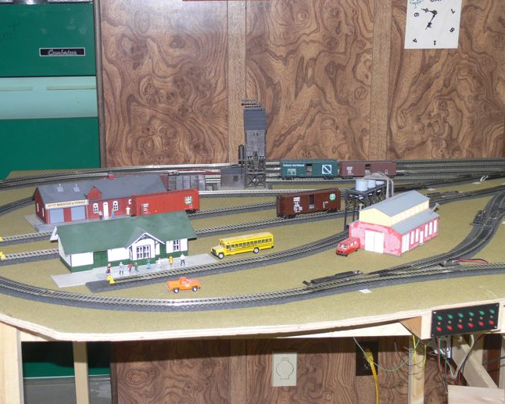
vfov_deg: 27.6
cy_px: 200
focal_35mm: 55
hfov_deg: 34.1
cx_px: 242
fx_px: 822
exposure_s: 1/30
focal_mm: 11
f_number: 3.2
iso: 100
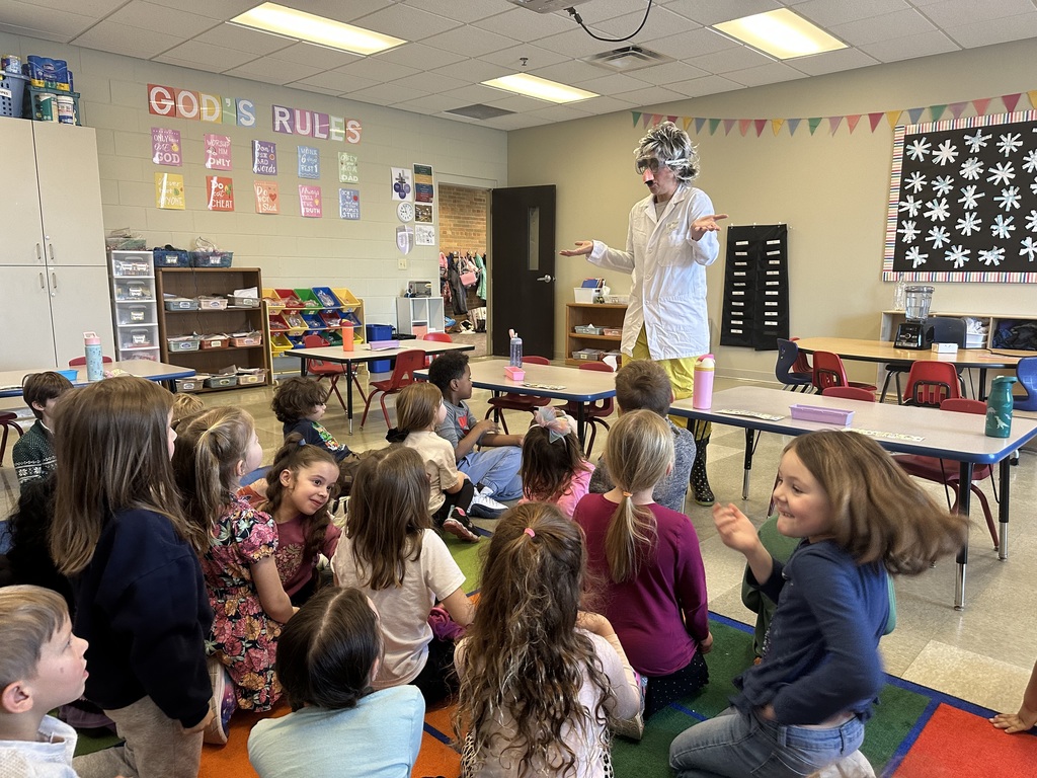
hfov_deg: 71.6
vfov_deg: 56.8
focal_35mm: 24
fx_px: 719
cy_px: 389
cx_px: 518
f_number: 1.78
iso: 250
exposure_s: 1/60
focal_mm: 6.86
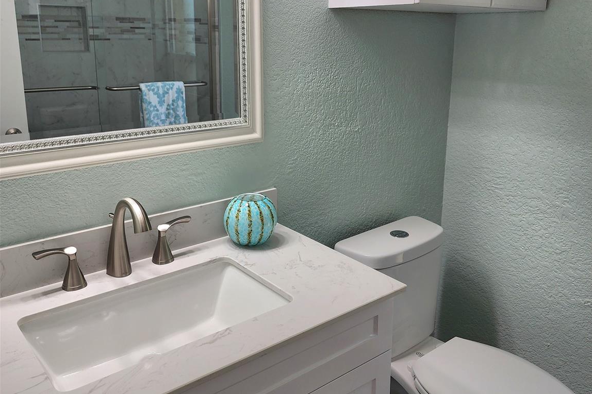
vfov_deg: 40.8
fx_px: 526
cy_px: 143
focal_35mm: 32
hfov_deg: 58.7
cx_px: 297
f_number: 1.8
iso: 32
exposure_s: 1/120
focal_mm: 6.4
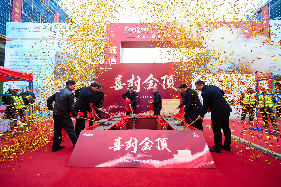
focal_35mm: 16
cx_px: 140
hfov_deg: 96.7
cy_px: 94
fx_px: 125
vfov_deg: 73.7
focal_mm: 16
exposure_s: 1/250
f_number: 4
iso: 640
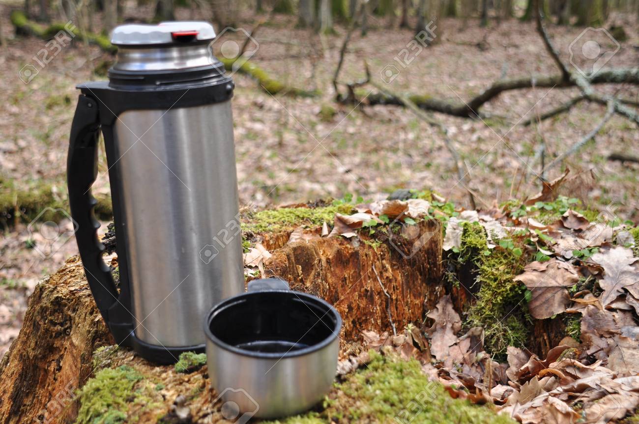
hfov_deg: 41.2
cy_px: 212
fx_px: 851
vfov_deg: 28.0
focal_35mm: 48
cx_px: 320
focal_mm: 32
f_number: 5
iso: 200
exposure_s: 1/100
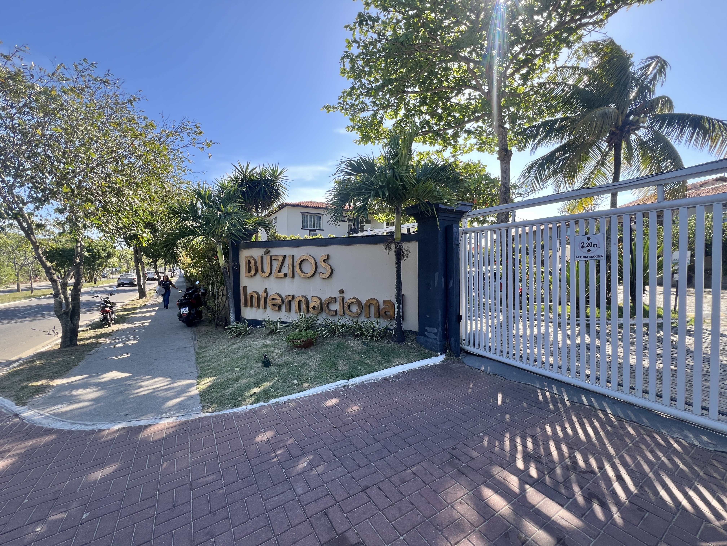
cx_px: 364
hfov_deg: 106.2
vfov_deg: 89.9
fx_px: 273
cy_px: 273
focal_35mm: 13
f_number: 1.8
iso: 32
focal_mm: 1.57
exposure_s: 1/281
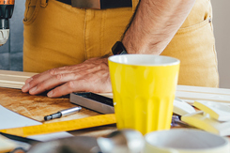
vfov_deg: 15.9
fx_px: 543
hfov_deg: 22.0
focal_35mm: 85
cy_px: 25
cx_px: -52
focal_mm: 26
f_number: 2.8
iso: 200
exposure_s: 1/50
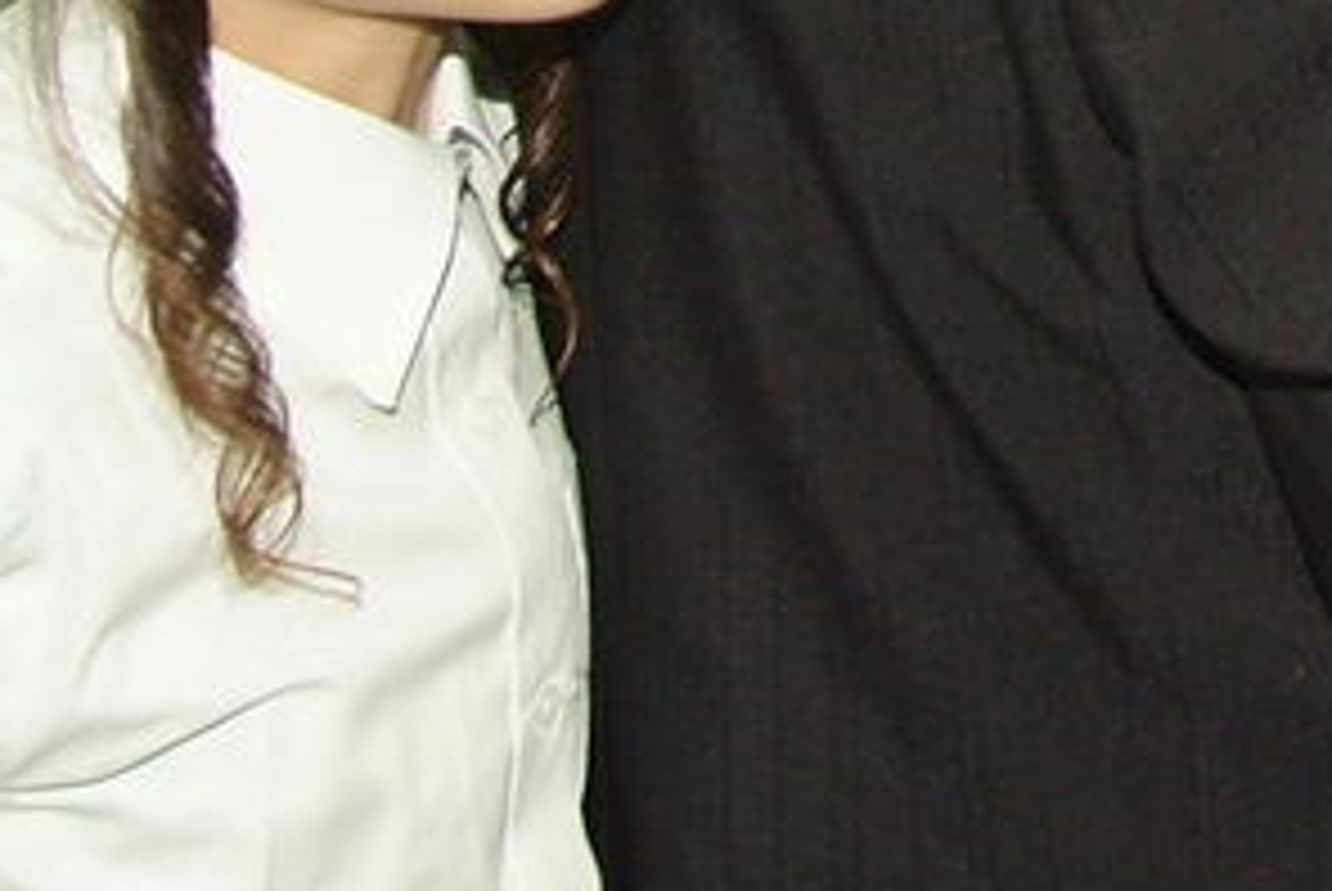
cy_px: -961
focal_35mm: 170
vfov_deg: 7.7
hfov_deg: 10.6
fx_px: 6296
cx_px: 3002
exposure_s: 1/60
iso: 800
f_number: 4.8
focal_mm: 24
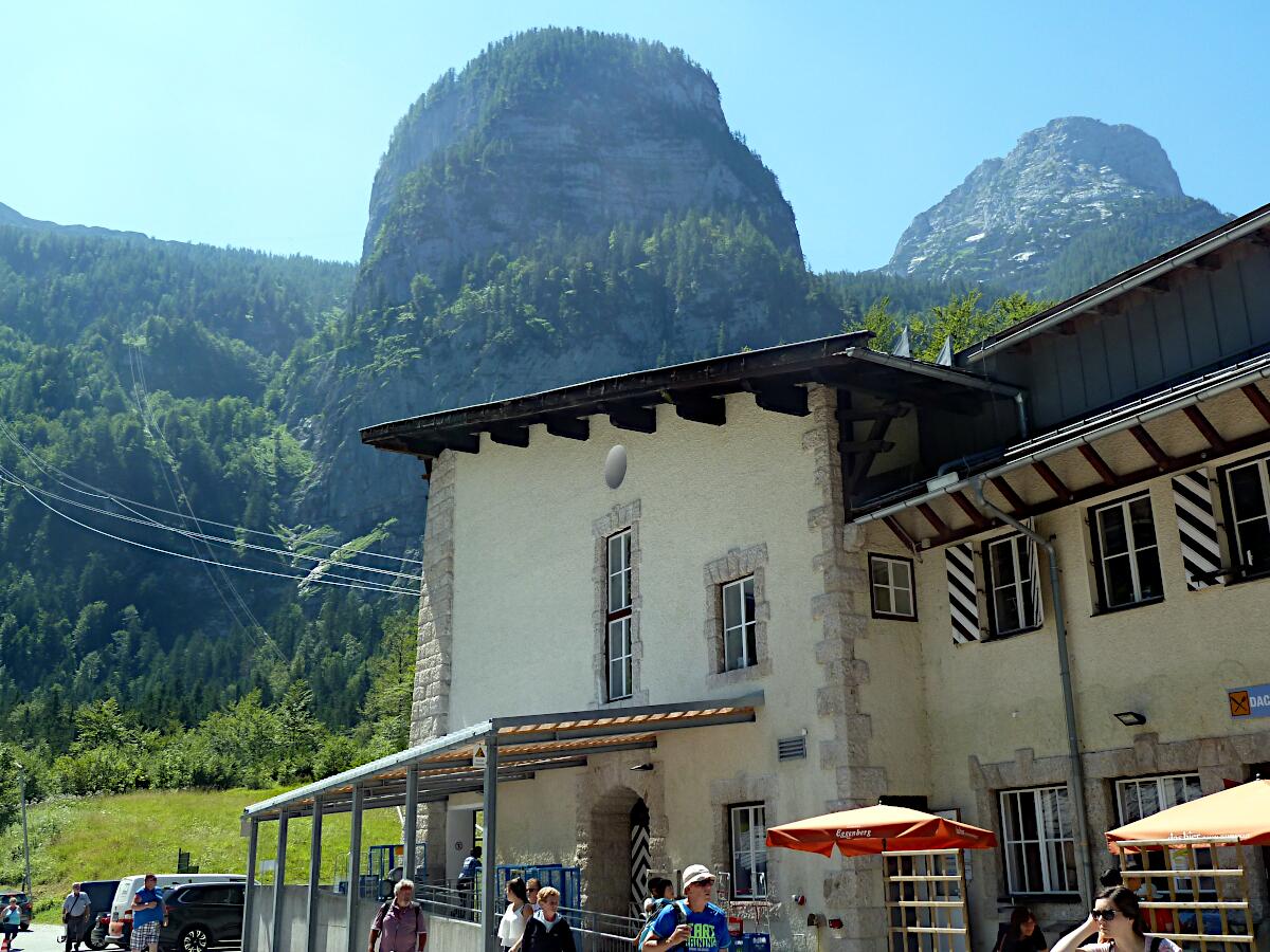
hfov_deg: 52.6
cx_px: 635
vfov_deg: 40.7
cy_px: 476
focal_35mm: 35
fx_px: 1284
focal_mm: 5.7
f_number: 4
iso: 80
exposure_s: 1/320
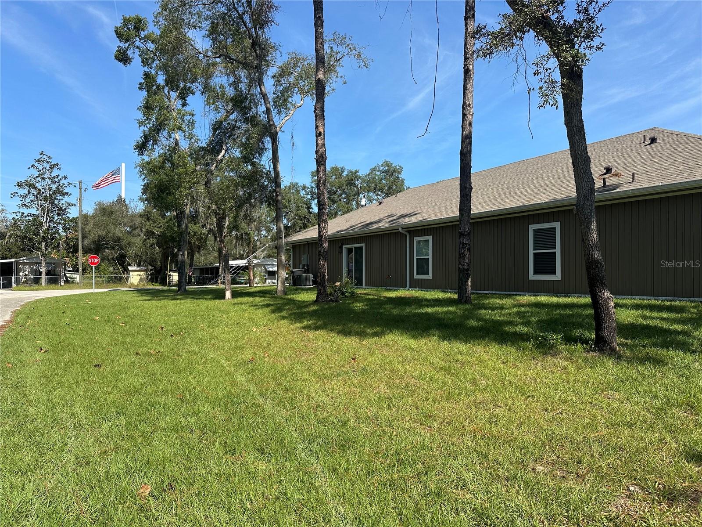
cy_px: 264
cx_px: 351
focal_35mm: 24
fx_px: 487
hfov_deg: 71.6
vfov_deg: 56.8
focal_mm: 6.86
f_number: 1.78
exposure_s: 1/3356
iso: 80
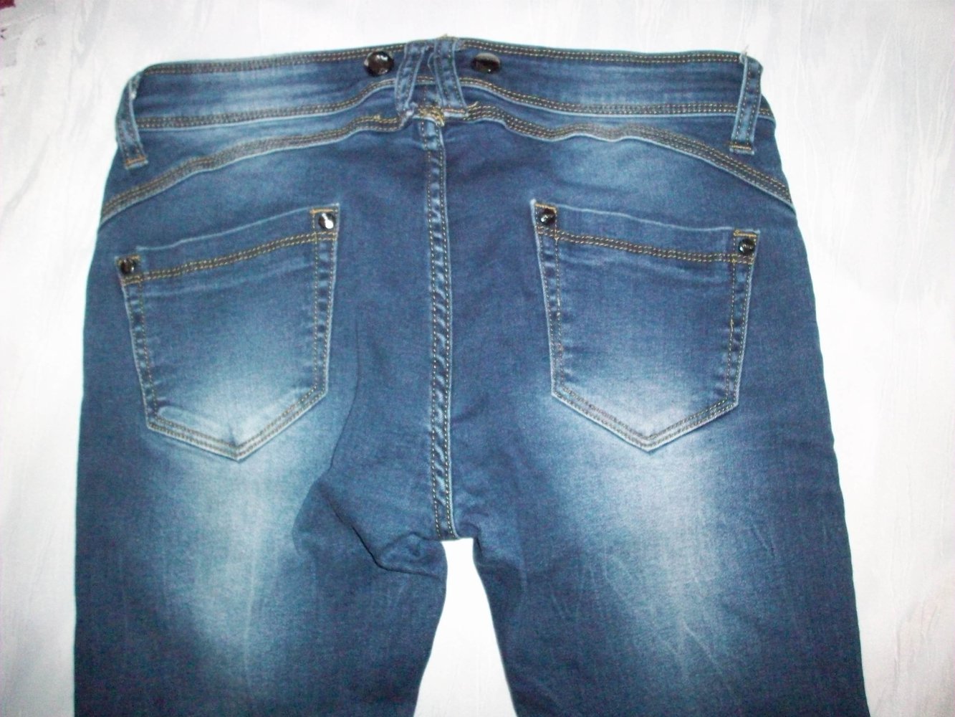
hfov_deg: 50.1
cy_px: 358
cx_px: 478
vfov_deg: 38.7
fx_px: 1021
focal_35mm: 37
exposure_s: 1/128
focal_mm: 6.2
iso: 400
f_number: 2.8
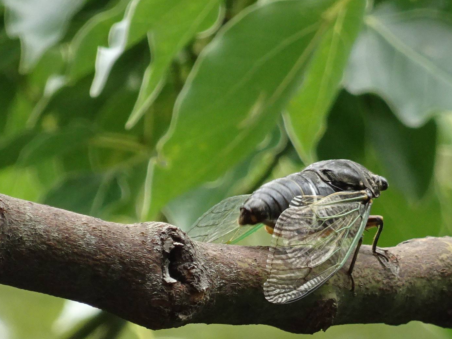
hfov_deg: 2.0
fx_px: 12941
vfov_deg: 1.5
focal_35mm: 991
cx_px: 327
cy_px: 175
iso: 320
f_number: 6.3
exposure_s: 1/250
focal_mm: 90.2
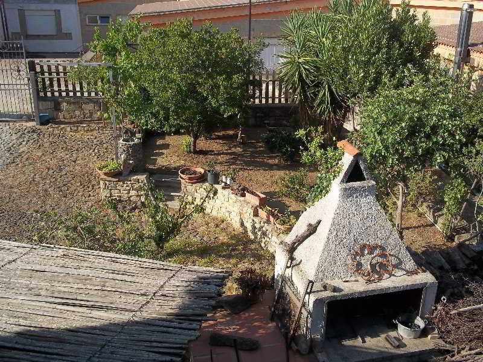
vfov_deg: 39.7
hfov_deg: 51.4
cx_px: 242
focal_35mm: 36
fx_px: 502
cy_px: 181
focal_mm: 6.5
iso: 80
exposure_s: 1/160
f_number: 8
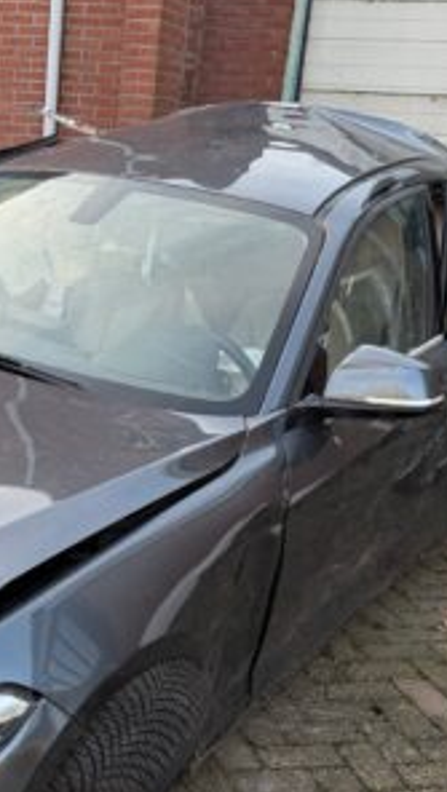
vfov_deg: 38.4
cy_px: 567
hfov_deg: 22.2
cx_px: 46
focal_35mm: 53
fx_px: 1114
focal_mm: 6.76
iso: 100
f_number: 1.78
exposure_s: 1/464
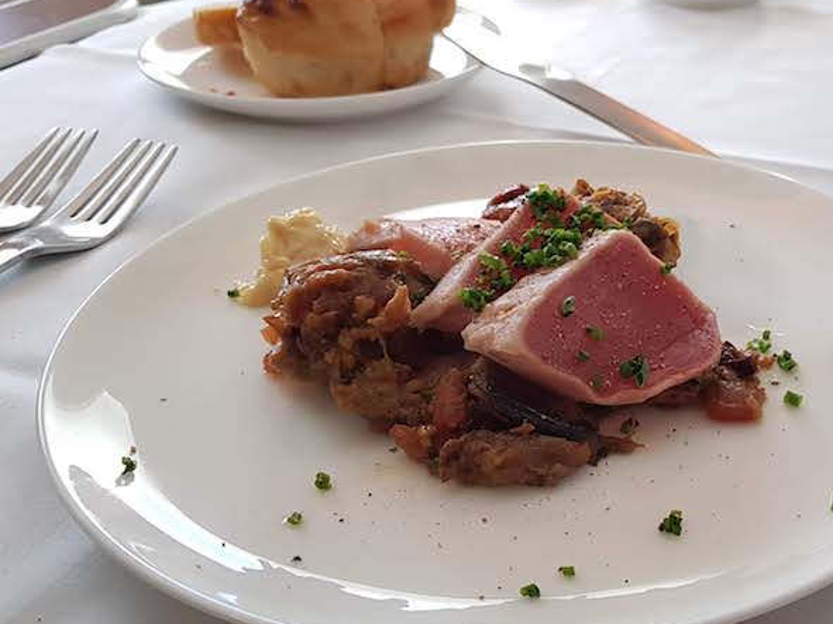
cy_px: 283
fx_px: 1059
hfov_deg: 40.9
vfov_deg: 32.8
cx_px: 682
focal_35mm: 44
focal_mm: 4.2
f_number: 1.7
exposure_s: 1/60
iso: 125
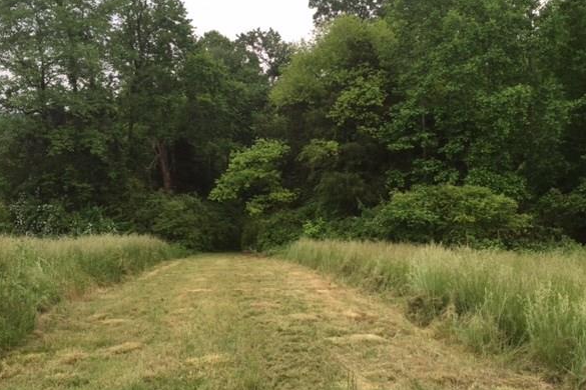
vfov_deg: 39.9
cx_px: 282
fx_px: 537
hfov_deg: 57.2
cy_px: 170
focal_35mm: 33
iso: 32
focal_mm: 4.15
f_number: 2.2
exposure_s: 1/421
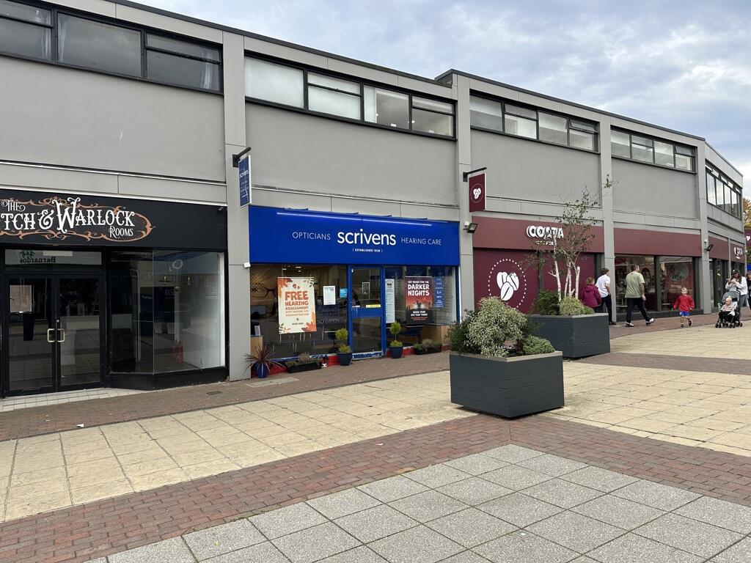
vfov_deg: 56.8
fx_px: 521
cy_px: 282
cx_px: 376
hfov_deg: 71.6
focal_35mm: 24
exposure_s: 1/797
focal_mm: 6.86
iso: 80
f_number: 1.78
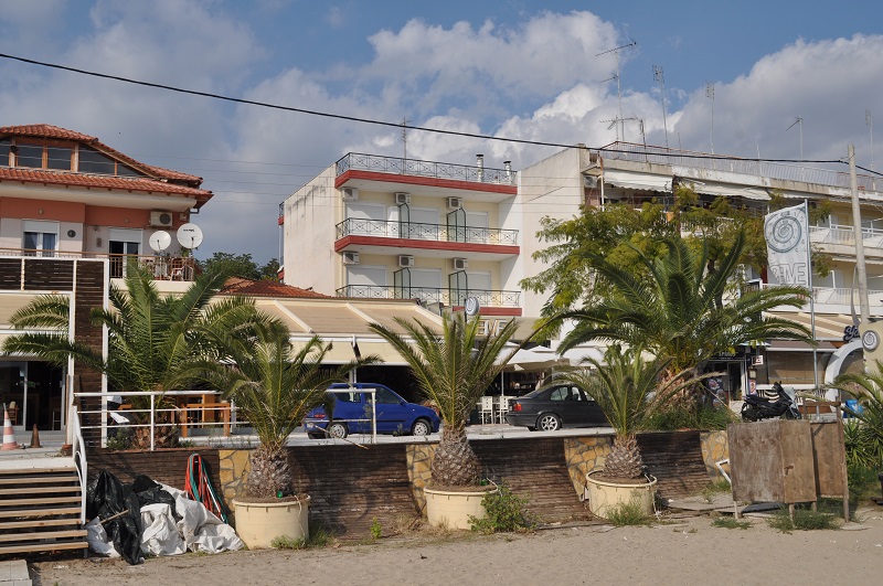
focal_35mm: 39
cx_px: 442
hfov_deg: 49.6
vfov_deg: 34.1
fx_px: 955
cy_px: 293
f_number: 10
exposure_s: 1/400
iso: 200
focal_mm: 26
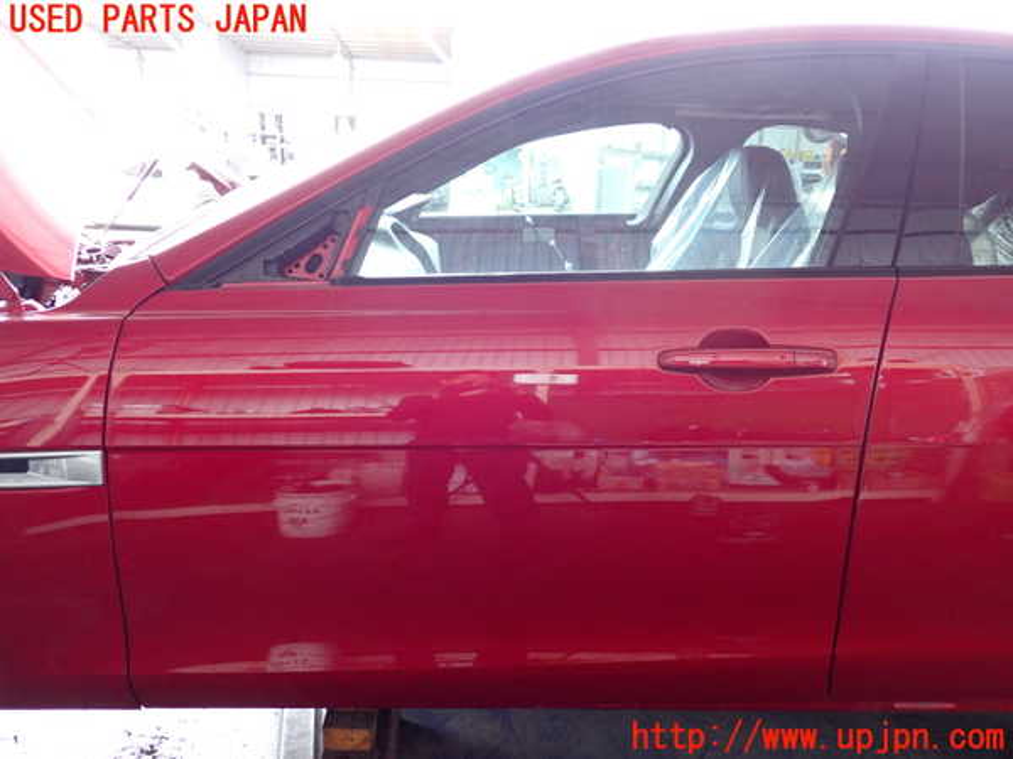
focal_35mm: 30
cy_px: 380
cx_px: 506
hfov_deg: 60.0
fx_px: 878
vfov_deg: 46.8
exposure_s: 1/125
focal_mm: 5.4
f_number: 2.3
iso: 500
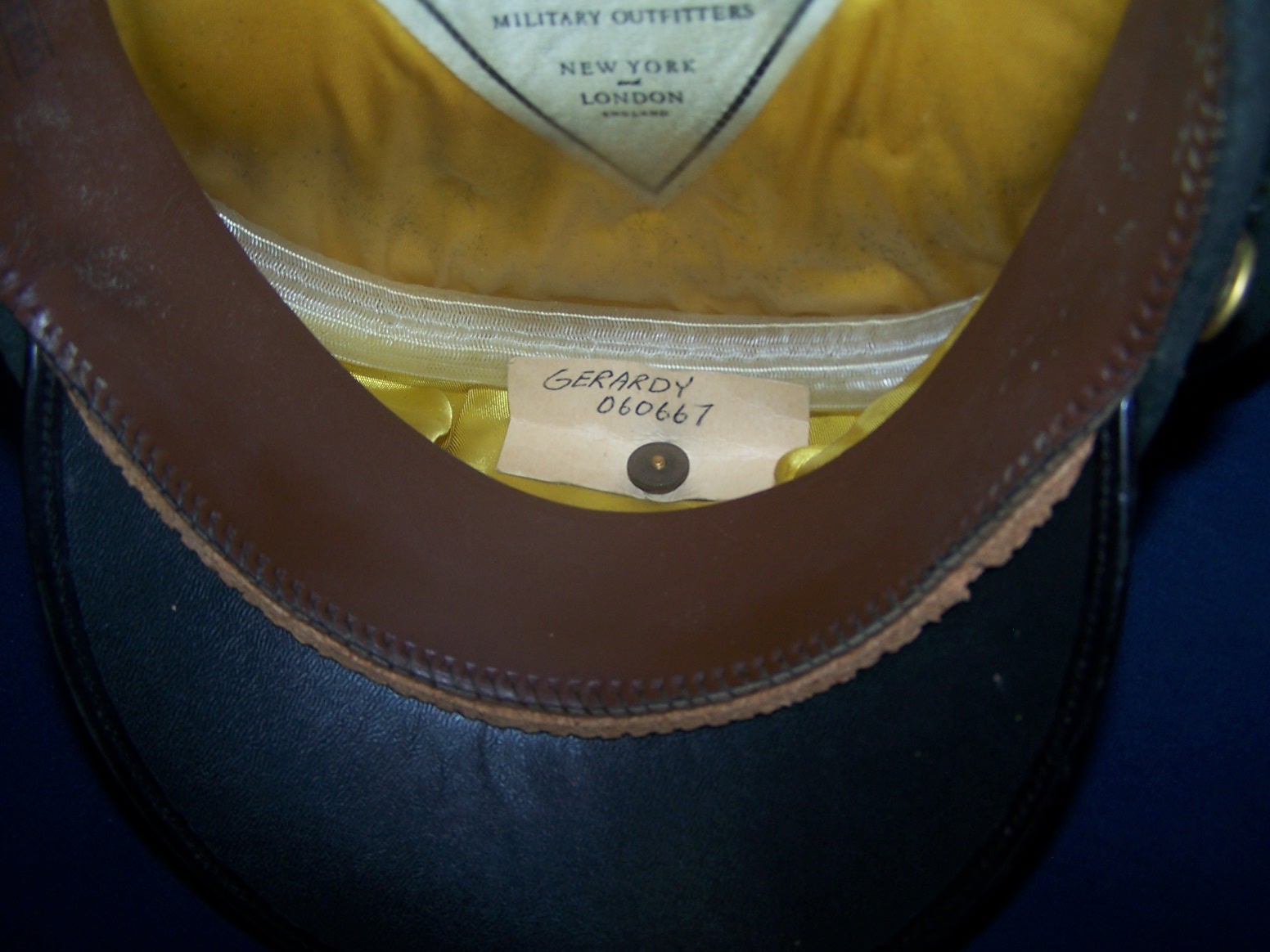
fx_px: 1394
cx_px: 635
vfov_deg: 37.7
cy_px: 476
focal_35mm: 38
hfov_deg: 49.0
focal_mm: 6.3
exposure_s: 1/60
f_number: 2.8
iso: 80
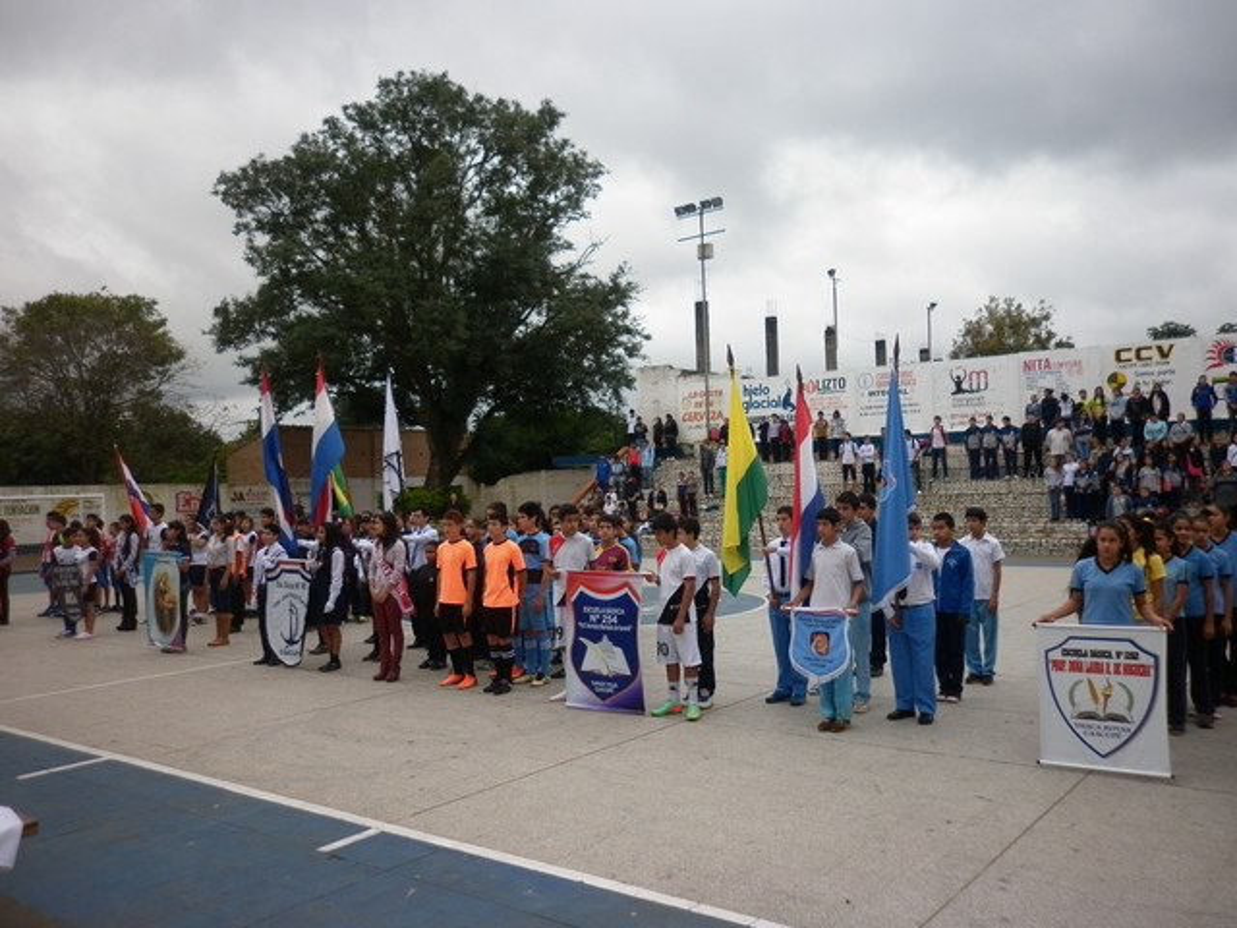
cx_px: 618
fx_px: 1036
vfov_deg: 48.2
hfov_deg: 61.7
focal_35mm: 29
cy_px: 464
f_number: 2.8
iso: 80
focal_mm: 5.3
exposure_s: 1/250
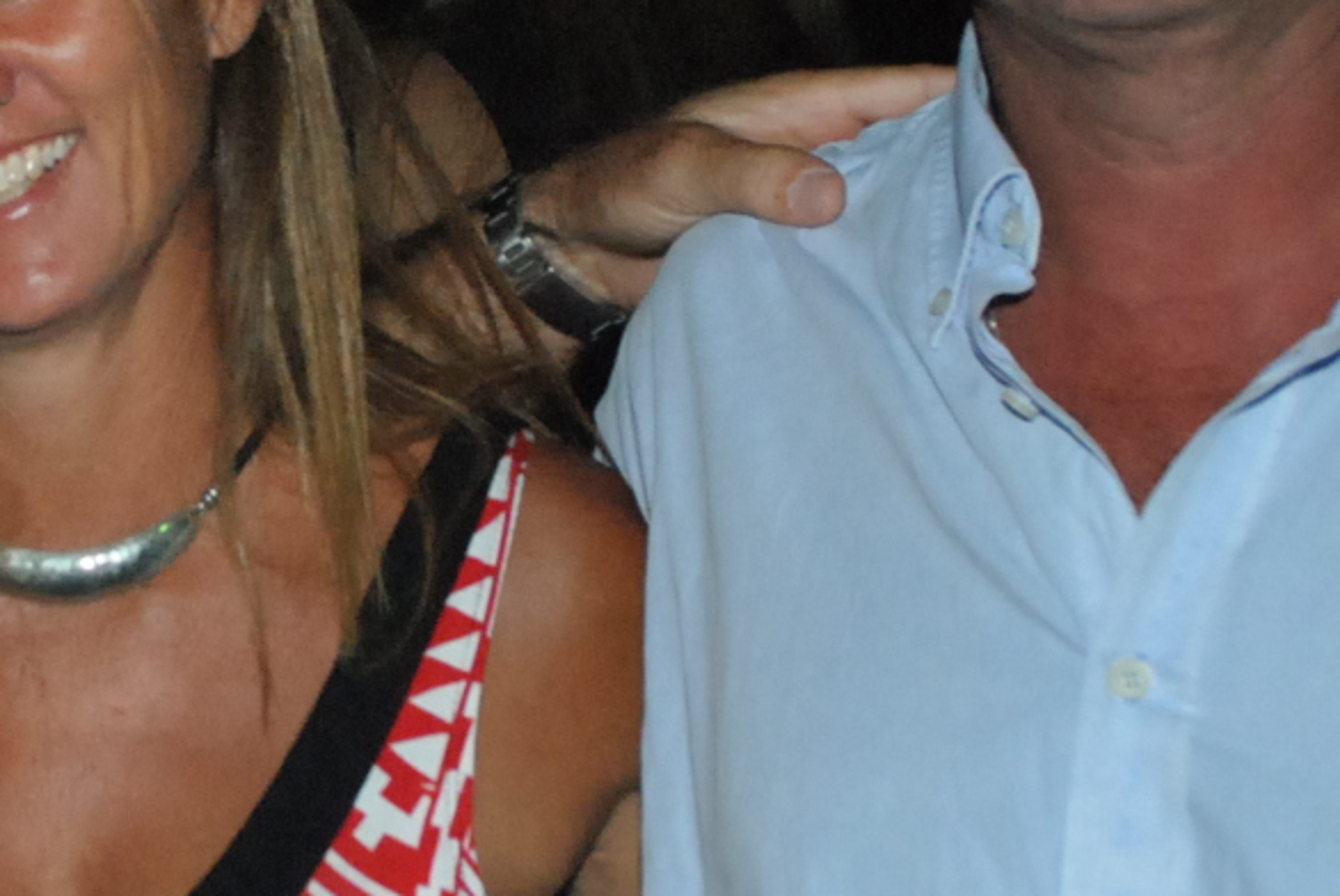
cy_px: 217
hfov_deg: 18.2
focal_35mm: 109
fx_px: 4061
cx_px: -73
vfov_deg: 12.6
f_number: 5.6
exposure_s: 1/80
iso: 1100
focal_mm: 22
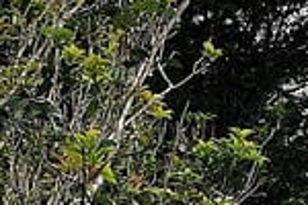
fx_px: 1848
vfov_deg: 5.9
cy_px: 619
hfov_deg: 9.5
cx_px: -6
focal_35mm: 216
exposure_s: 1/1984
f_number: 1.6
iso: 32
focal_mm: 4.2
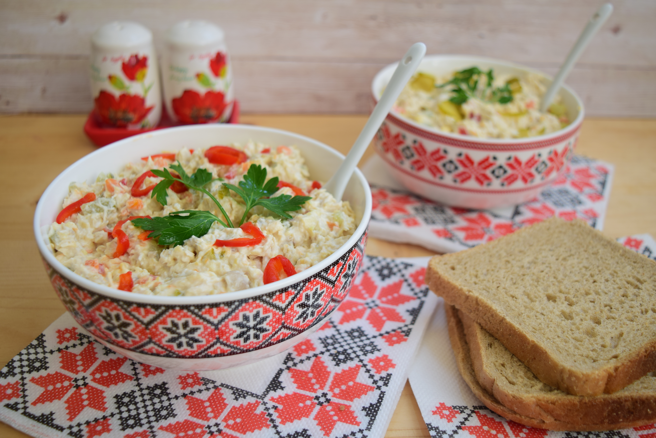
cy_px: 219
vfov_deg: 36.9
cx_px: 328
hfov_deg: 53.1
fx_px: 656
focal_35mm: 36
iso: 100
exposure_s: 1/50
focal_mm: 24
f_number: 4
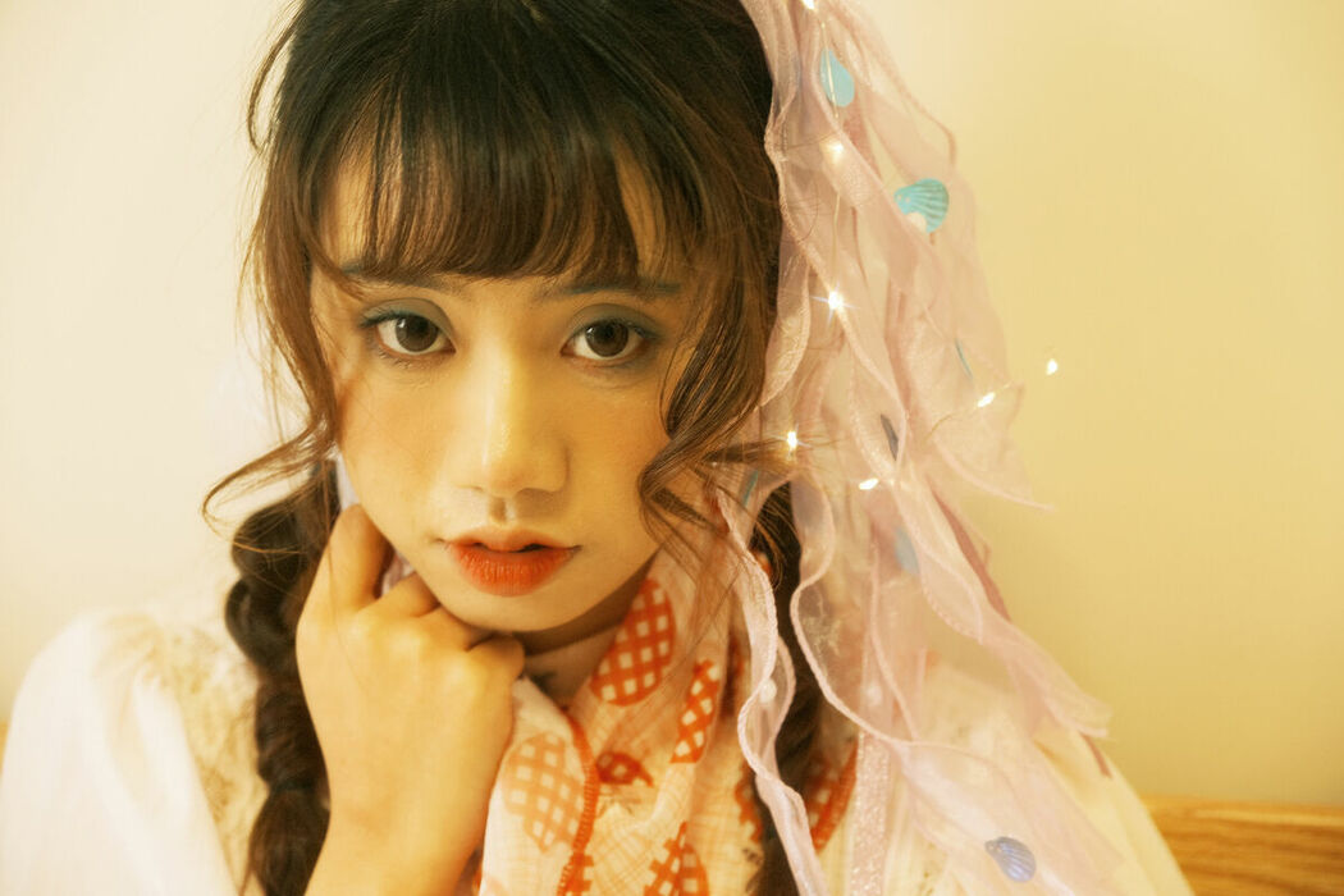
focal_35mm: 83
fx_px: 3098
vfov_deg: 16.5
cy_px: 448
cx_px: 672
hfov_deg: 24.5
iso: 400
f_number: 2.8
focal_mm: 55
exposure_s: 1/30
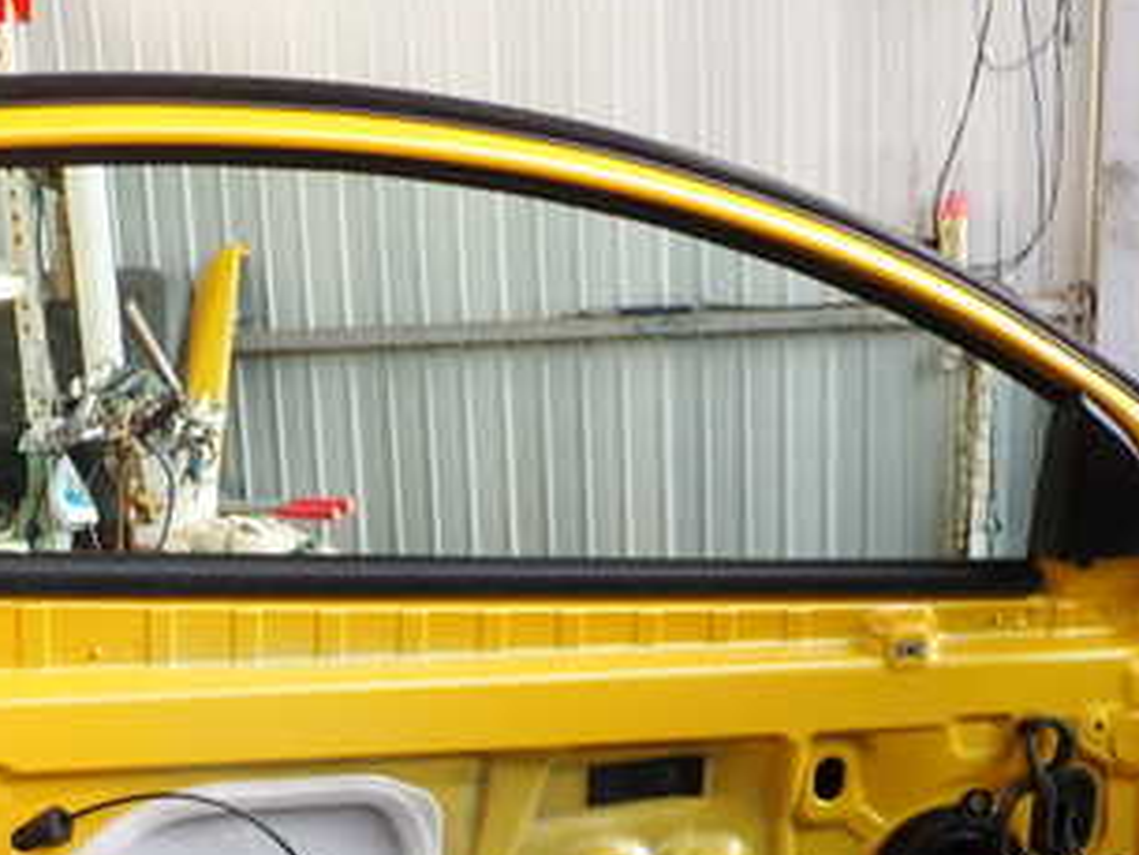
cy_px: 792
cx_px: 474
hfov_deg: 32.6
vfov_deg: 24.1
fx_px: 1942
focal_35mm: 59
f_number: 3.2
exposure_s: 1/60
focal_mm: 5.4
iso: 100
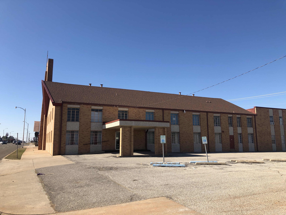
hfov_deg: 63.4
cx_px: 143
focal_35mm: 28
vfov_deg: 49.7
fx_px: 231
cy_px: 108
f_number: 1.8
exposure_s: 1/1946
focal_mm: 3.99
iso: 20
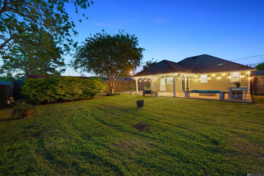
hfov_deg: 104.3
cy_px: 88
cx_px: 132
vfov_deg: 81.2
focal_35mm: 14
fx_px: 103
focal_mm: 14
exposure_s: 23
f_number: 14
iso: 200
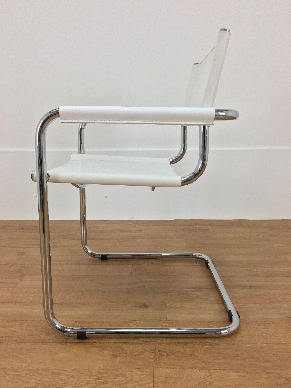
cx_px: 146
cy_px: 194
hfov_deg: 48.2
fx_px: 325
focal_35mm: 29
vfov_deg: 61.7
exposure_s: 1/33
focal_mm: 4.15
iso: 32
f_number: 2.2
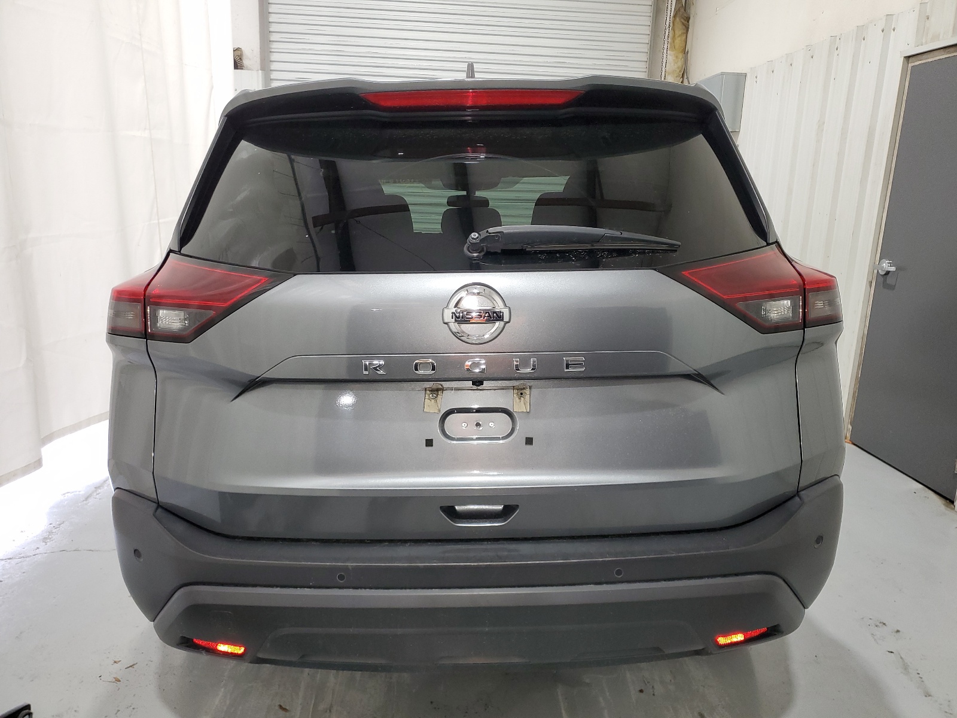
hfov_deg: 67.3
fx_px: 719
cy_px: 359
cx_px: 478
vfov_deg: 53.1
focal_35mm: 26
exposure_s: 1/60.2
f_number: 1.5
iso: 77
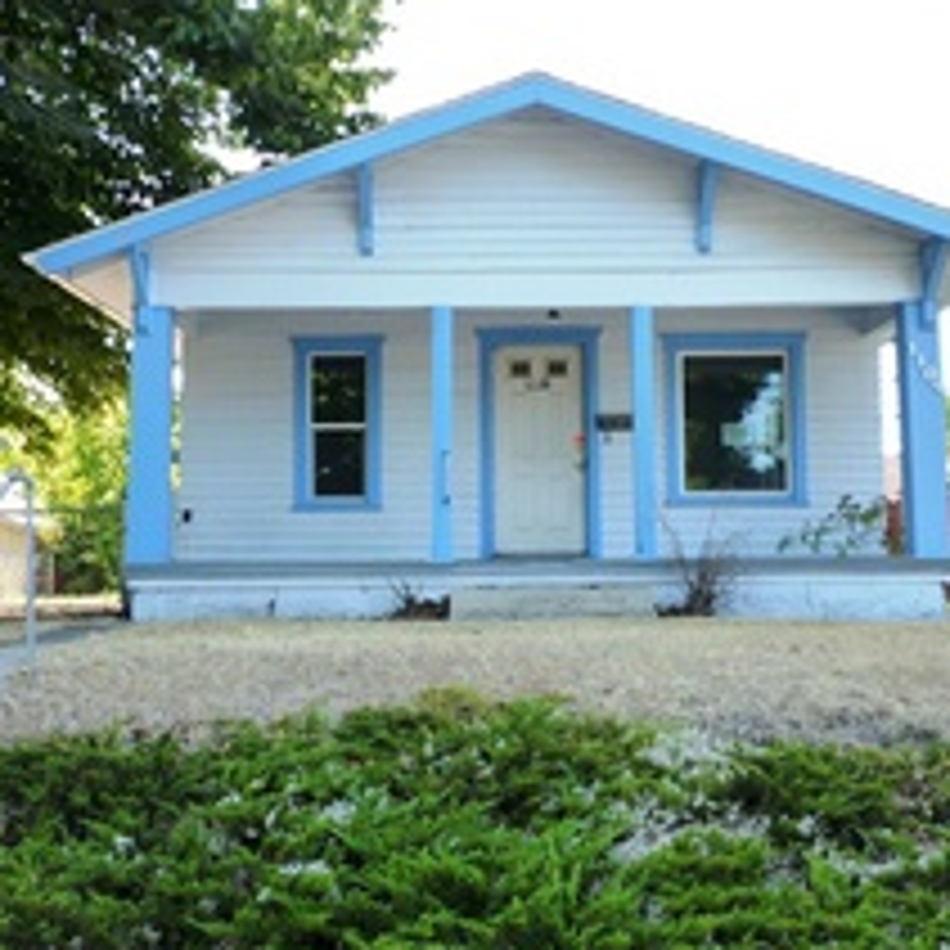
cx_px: 500
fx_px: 1304
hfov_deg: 40.0
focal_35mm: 42
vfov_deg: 40.0
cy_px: 459
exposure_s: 1/200
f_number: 3.3
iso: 125
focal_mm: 5.2
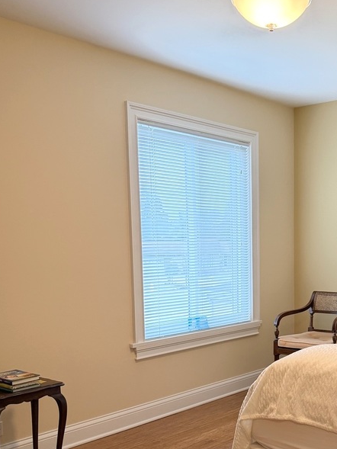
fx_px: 571
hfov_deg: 31.8
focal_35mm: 44
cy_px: 300
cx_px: 279
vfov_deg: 42.4
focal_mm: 6.76
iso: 320
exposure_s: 1/60
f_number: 1.78
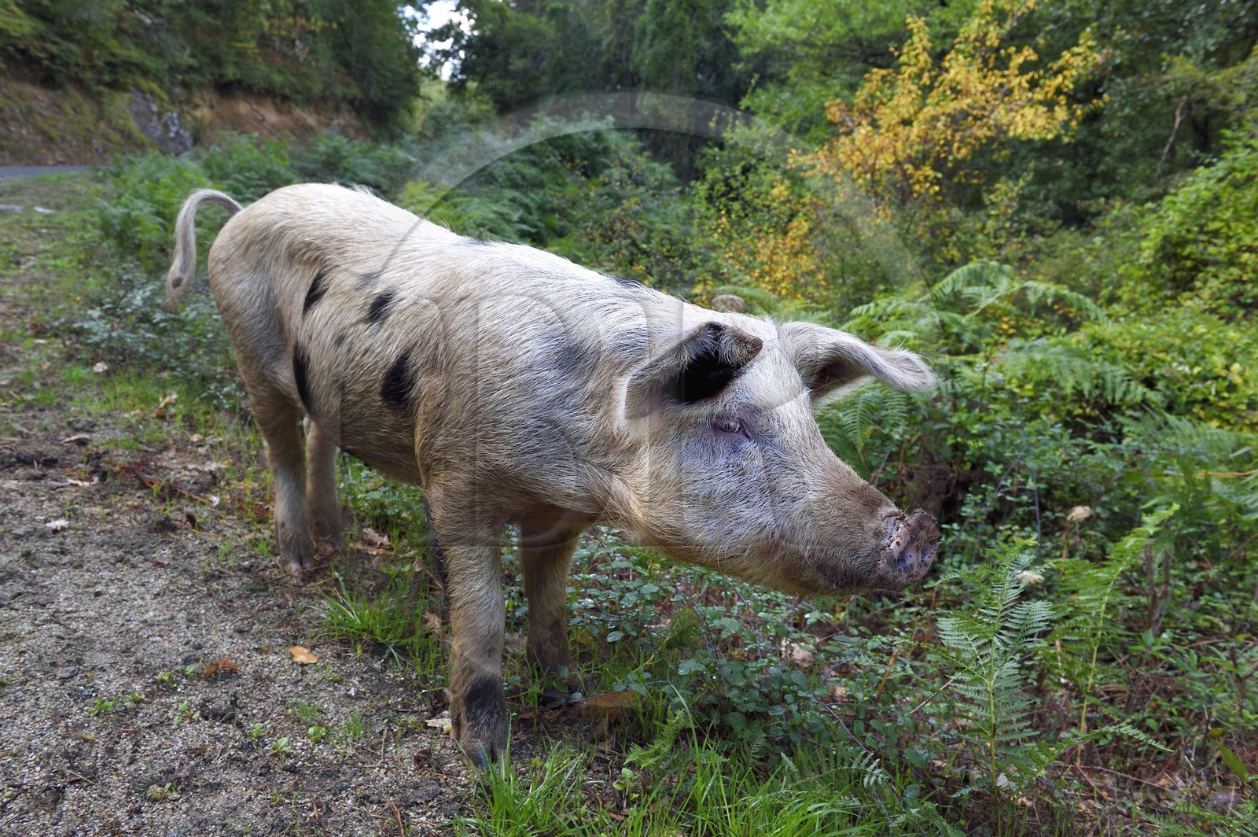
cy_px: 418
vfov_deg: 44.9
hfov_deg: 63.7
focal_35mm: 29
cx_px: 629
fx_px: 1013
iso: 800
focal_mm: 29
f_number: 10
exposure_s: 1/200
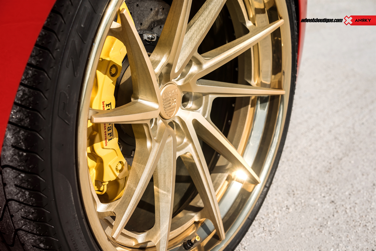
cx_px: 188
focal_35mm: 55
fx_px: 575
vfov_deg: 24.6
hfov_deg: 36.2
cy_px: 126
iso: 64
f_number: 6.3
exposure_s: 1/200
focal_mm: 55
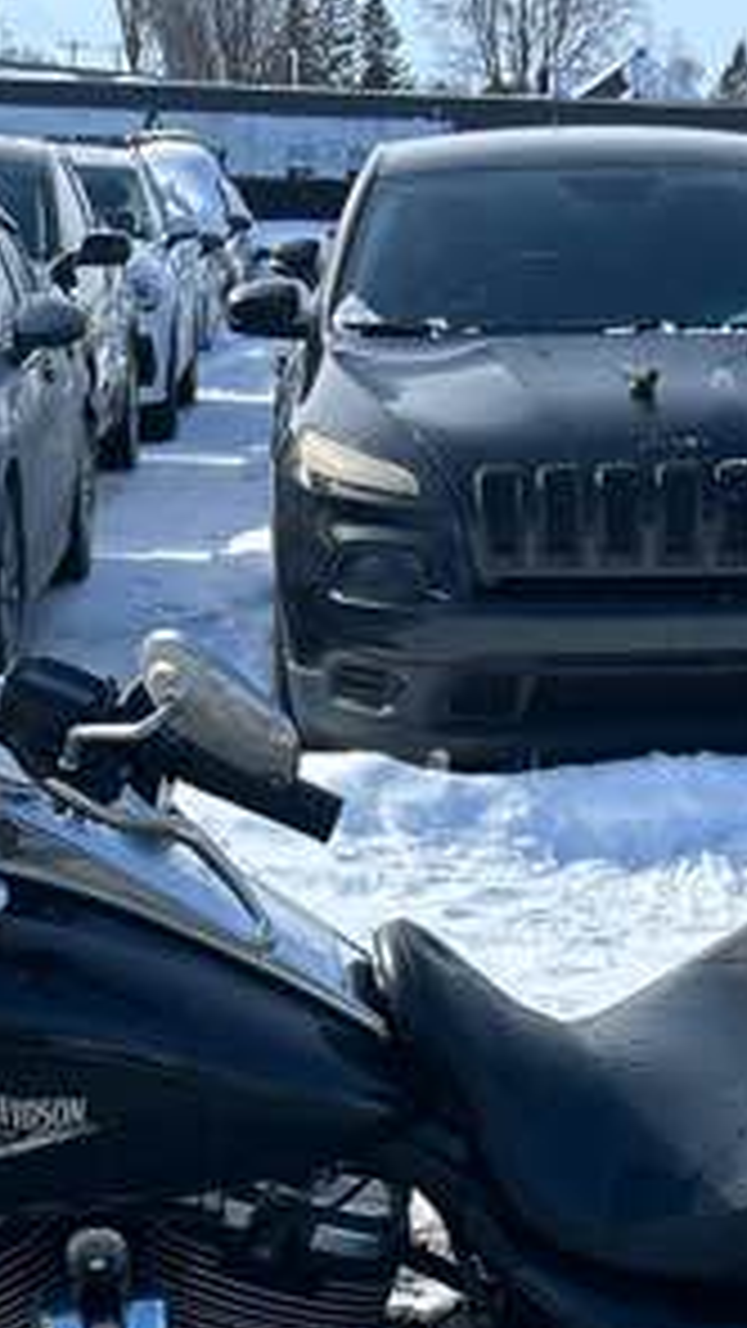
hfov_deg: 14.9
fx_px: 2851
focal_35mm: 81
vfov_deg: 24.8
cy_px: 1380
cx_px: 369
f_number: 1.5
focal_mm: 5.7
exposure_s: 1/1597
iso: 50
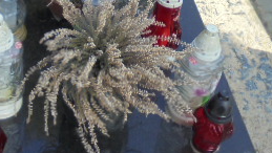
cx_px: 141
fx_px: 505
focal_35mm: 70
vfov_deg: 16.5
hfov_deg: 30.1
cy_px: -34
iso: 100
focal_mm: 4.6
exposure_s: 1/250
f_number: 3.5
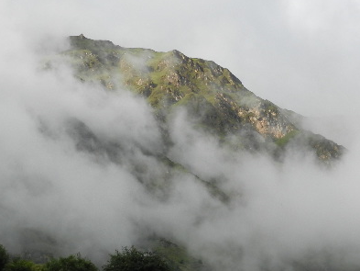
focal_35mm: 122
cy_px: 161
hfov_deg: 16.1
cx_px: 114
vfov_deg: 12.1
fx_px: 1269
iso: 160
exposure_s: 1/640
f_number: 4.5
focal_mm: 10.9
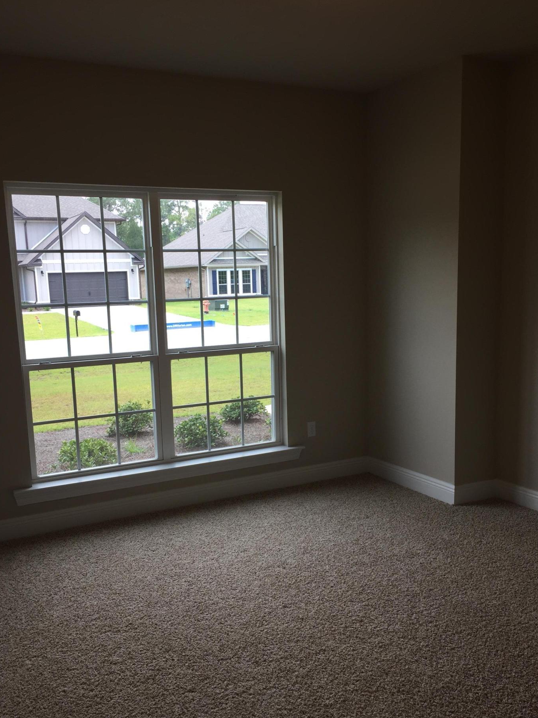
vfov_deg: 56.7
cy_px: 389
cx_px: 248
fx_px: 663
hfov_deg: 44.1
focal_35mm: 32
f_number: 2.2
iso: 32
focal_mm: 4.15
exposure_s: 1/144
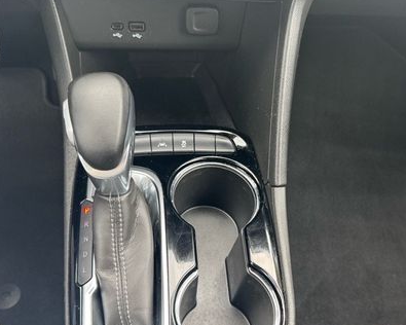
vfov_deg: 39.0
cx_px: 243
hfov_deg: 47.7
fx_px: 457
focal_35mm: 38
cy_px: 192
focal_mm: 6.76
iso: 160
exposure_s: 1/62
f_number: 1.78
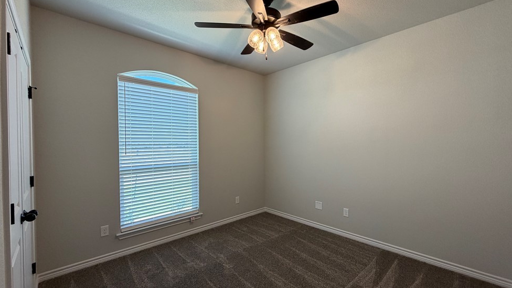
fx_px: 217
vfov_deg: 67.1
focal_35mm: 16
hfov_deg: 99.3
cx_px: 265
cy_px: 147
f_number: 2.2
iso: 160
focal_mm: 2.22
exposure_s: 1/120
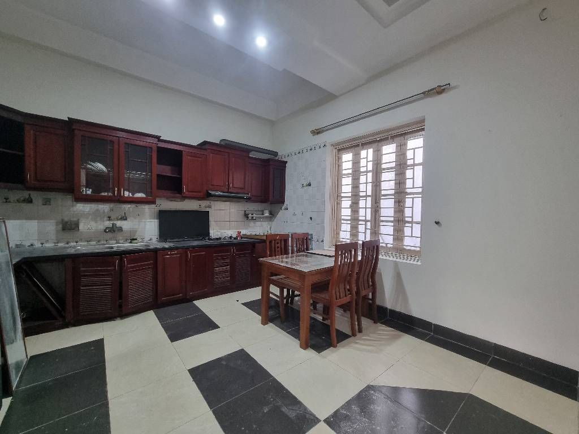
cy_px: 217
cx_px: 290
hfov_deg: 106.2
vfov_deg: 89.9
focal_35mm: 13
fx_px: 217
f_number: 2.2
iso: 320
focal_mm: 2.2
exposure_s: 1/43.1
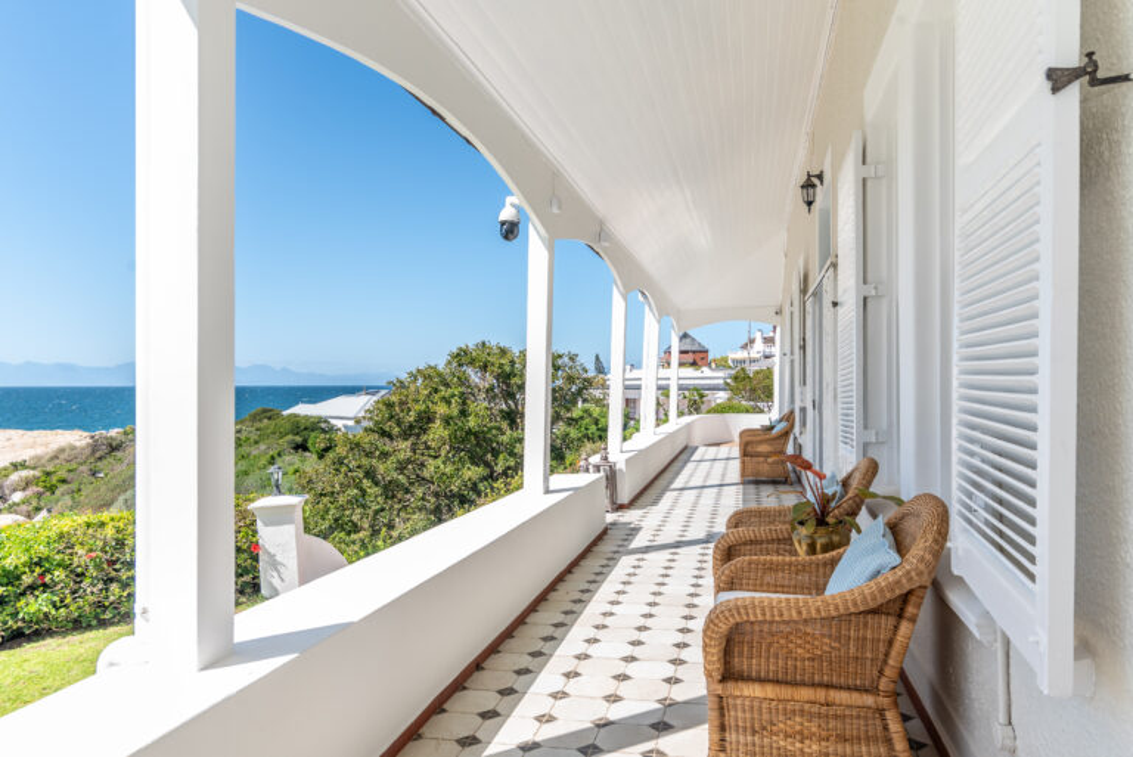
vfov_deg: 53.2
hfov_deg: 73.7
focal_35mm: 24
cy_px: 378
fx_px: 756
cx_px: 566
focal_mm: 24
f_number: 9
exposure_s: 1/200
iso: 50
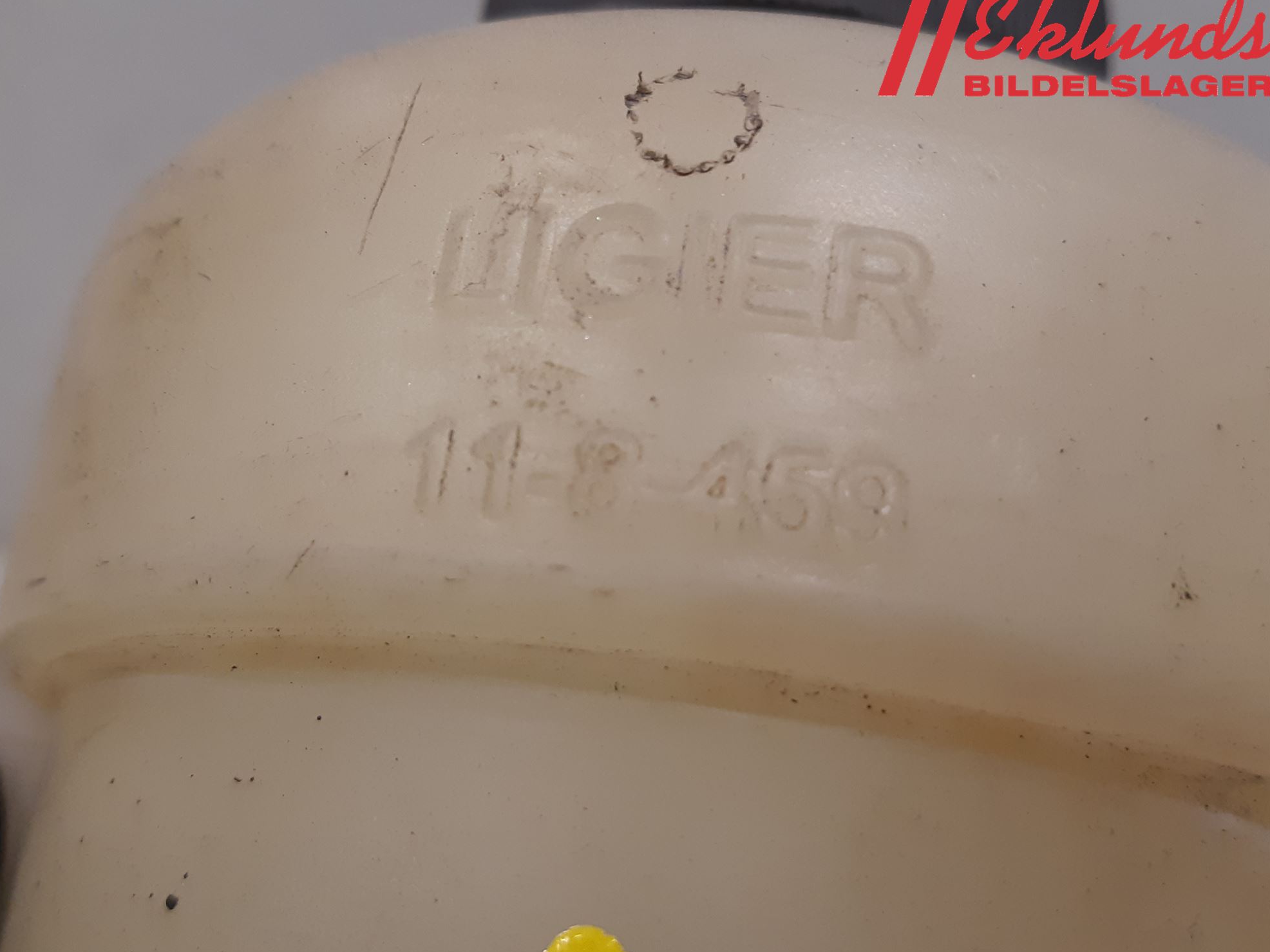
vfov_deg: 51.4
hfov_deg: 65.3
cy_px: 481
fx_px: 991
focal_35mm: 27
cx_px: 614
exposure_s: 1/50
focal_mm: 3.93
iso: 160
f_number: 1.7
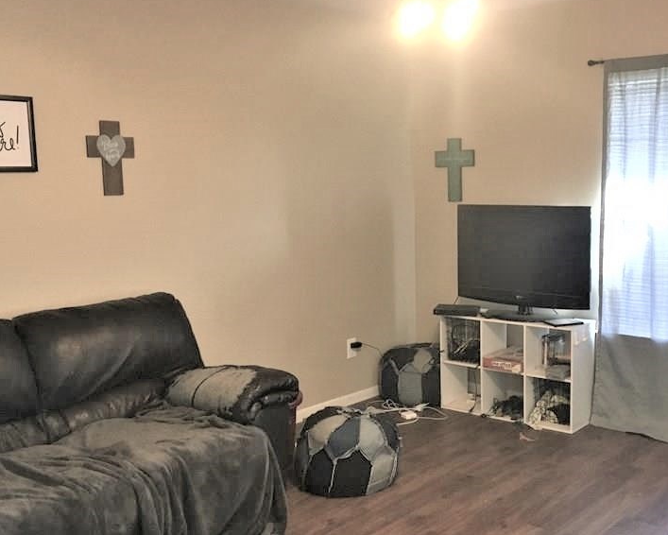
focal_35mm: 41
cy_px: 296
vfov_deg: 36.5
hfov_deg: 44.4
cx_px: 421
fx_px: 811
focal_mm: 4.15
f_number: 2.2
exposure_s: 1/30
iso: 160
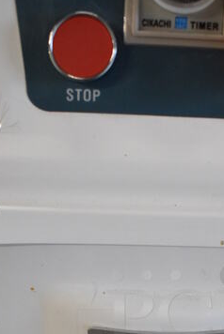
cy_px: 314
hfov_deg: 17.6
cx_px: 176
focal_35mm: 77
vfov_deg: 25.3
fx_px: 717
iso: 1100
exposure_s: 1/125
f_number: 3.5
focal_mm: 20
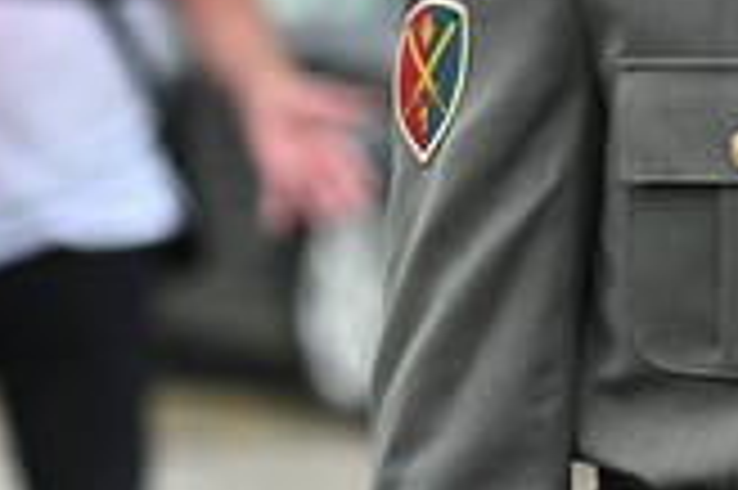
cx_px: 1138
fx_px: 10014
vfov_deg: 2.8
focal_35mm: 489
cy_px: -133
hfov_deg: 4.2
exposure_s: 1/500
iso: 1000
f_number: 2.8
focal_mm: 100
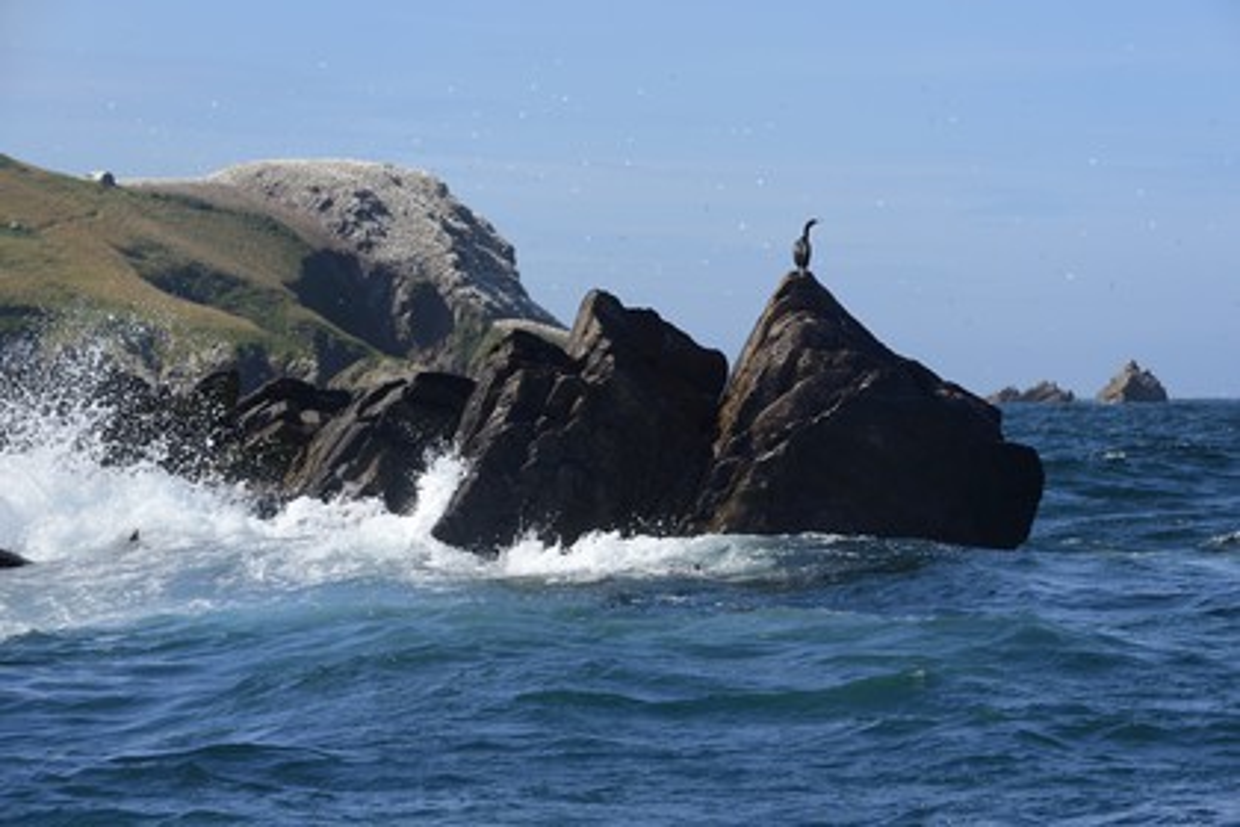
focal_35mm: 170
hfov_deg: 12.1
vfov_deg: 8.1
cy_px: 414
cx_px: 620
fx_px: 5855
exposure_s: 1/1000
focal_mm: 170
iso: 800
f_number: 13
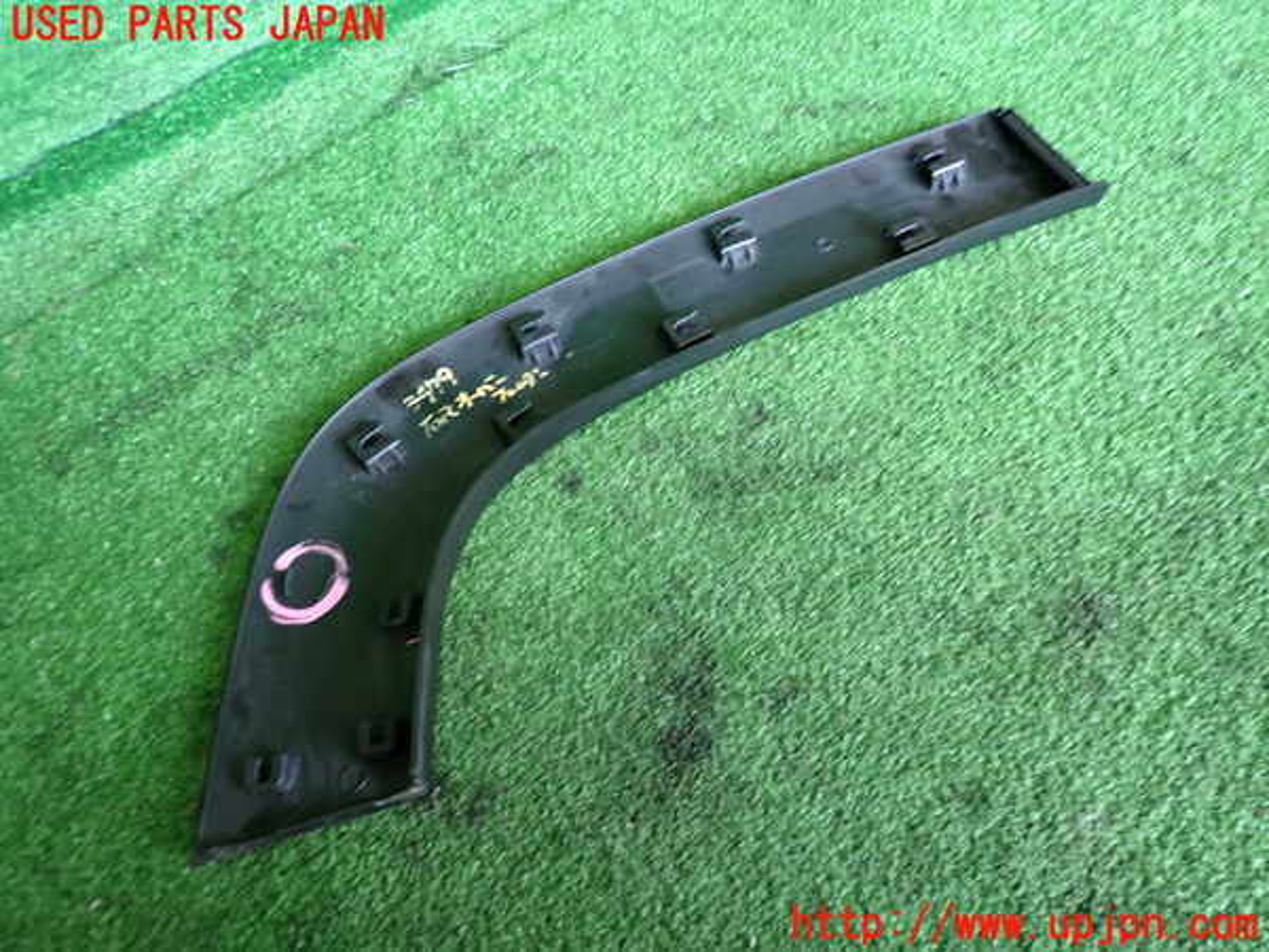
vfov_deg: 54.9
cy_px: 476
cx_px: 634
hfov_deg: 69.4
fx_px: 916
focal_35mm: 25
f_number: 2
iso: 200
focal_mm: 4.5
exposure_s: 1/30
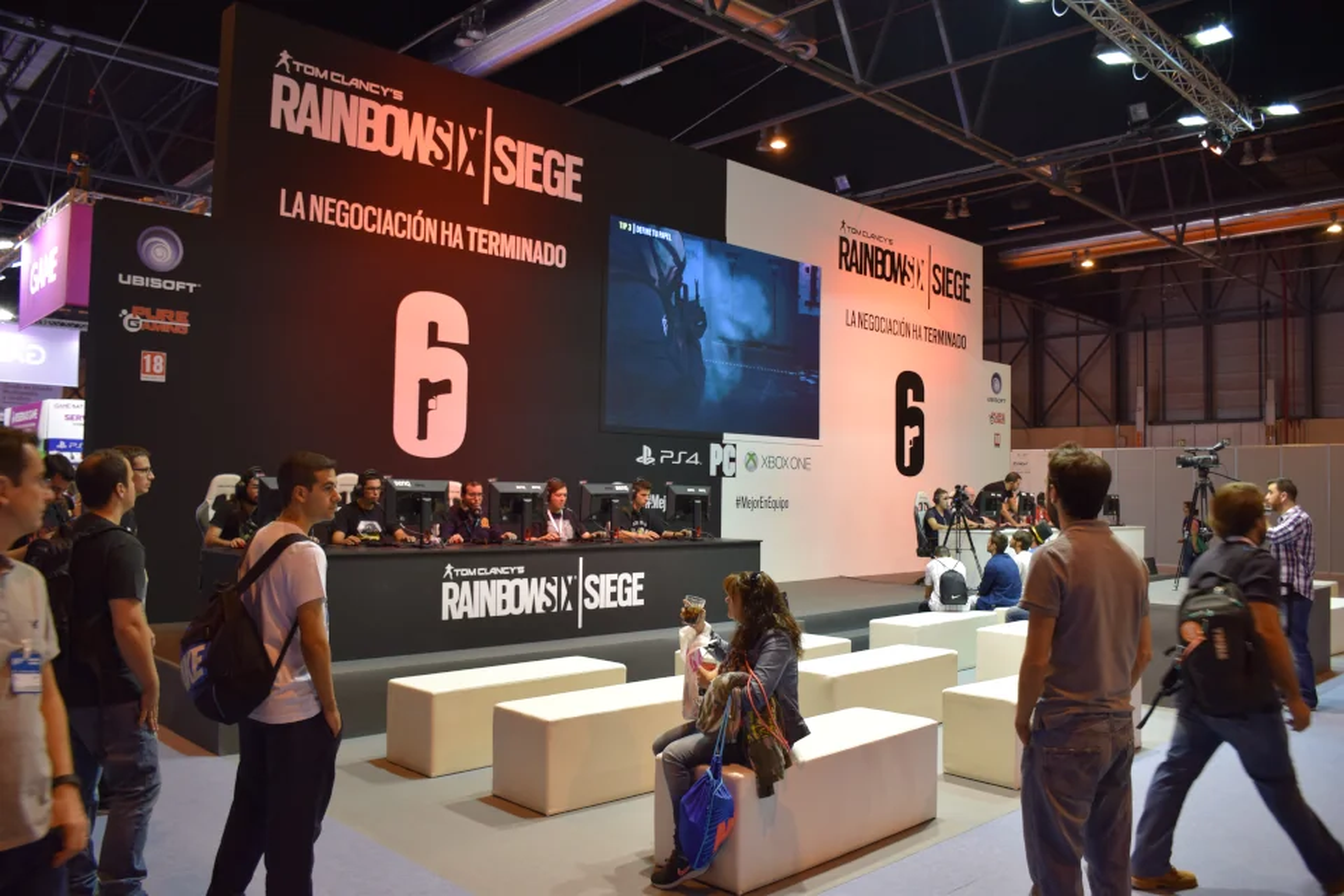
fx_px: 1008
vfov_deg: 47.9
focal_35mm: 27
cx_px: 672
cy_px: 448
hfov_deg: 67.4
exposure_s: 1/60
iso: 640
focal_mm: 18
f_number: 4
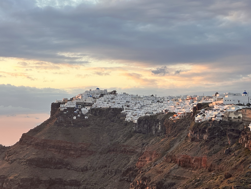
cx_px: 126
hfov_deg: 25.3
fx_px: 558
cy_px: 94
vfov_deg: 19.1
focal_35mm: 77
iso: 50
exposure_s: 1/99
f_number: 2.8
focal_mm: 9
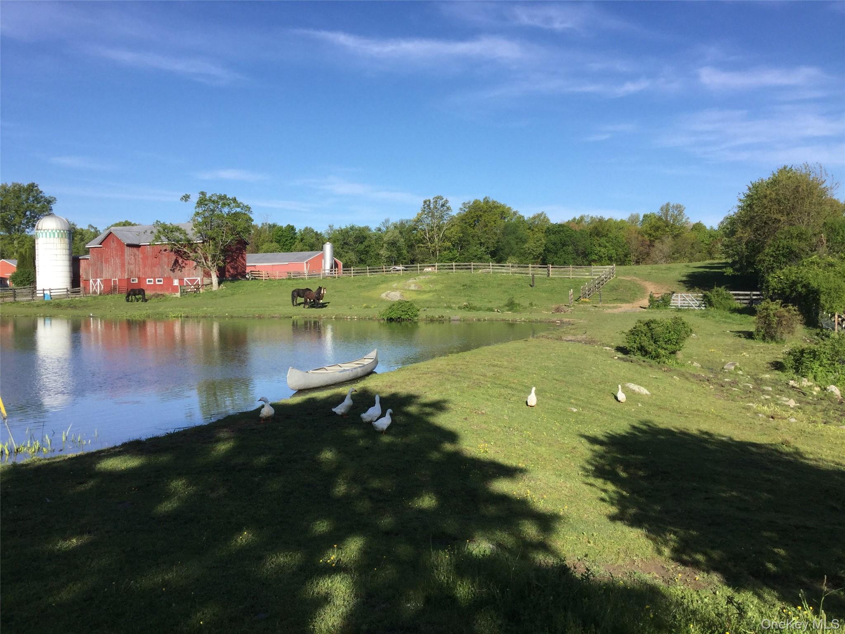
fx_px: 757
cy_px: 317
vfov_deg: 45.4
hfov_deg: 58.4
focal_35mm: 31
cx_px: 422
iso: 25
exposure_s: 1/1087
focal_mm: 3.3
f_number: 2.4
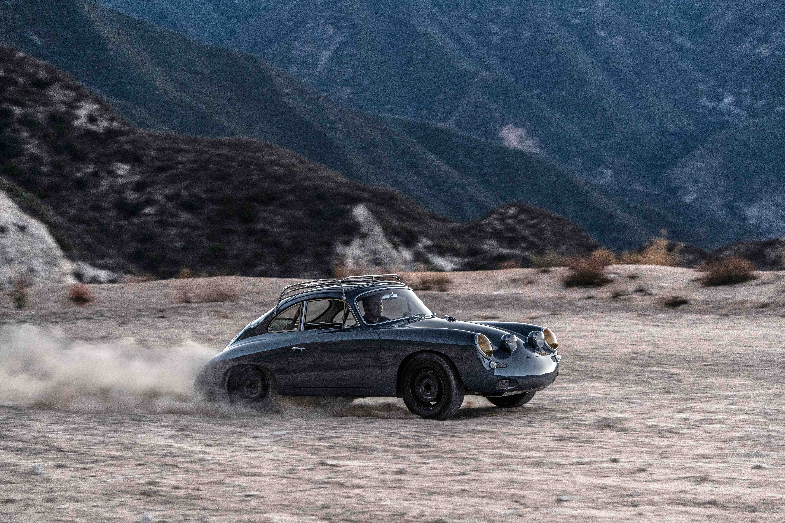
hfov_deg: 18.6
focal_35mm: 110
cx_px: 392
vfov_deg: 12.5
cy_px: 262
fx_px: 2398
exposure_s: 1/80
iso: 1600
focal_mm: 110
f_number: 4
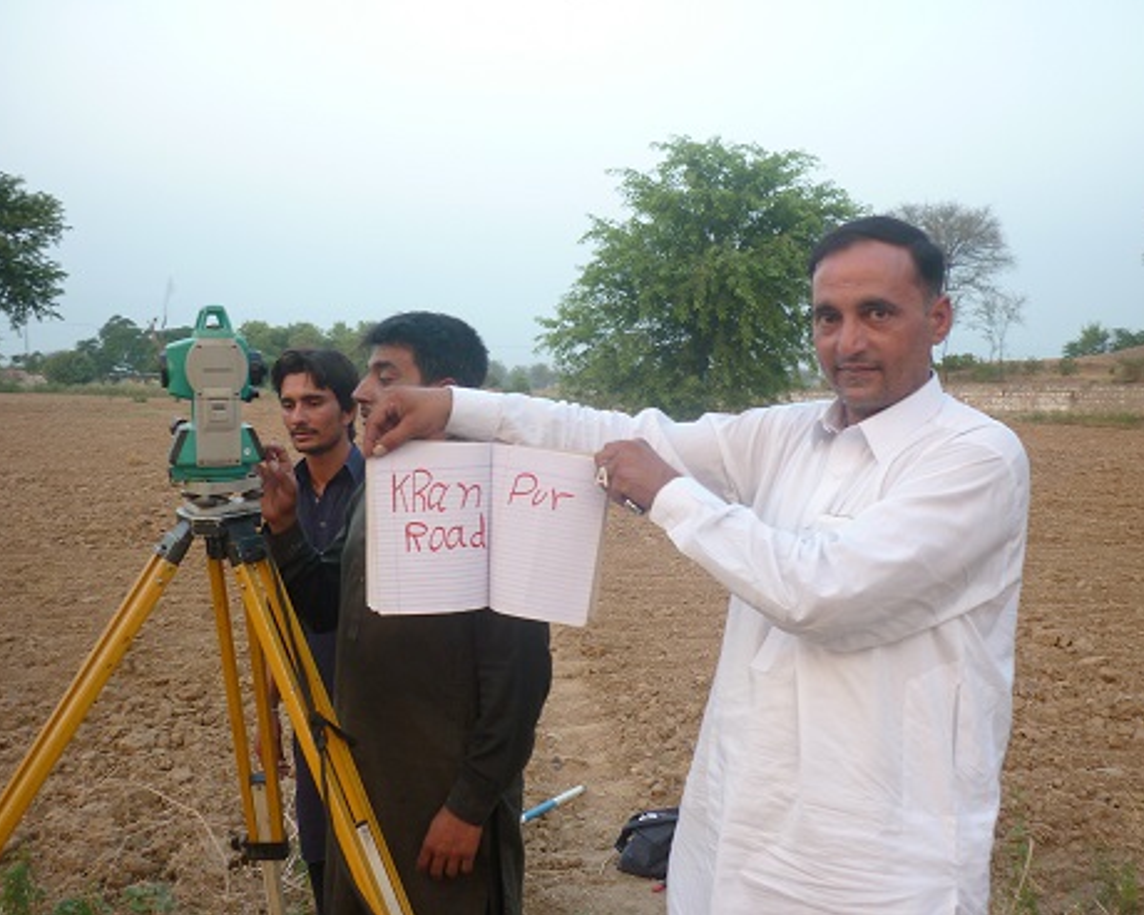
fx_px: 1185
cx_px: 589
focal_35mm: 35
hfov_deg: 51.5
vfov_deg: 42.2
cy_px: 451
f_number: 2.8
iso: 80
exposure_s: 1/13
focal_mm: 5.5
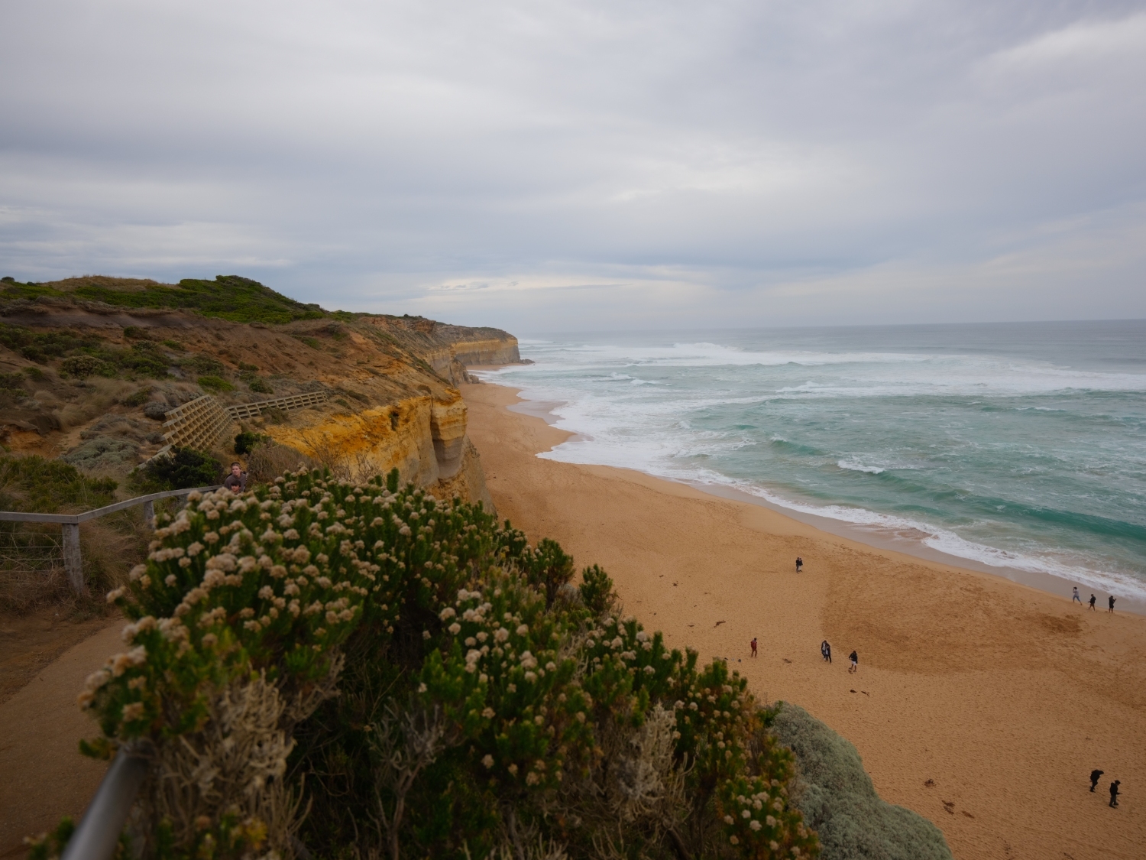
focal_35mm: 19
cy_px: 430
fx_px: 629
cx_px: 573
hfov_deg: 84.7
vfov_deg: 68.7
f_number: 4
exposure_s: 1/950
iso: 200
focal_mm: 24.5
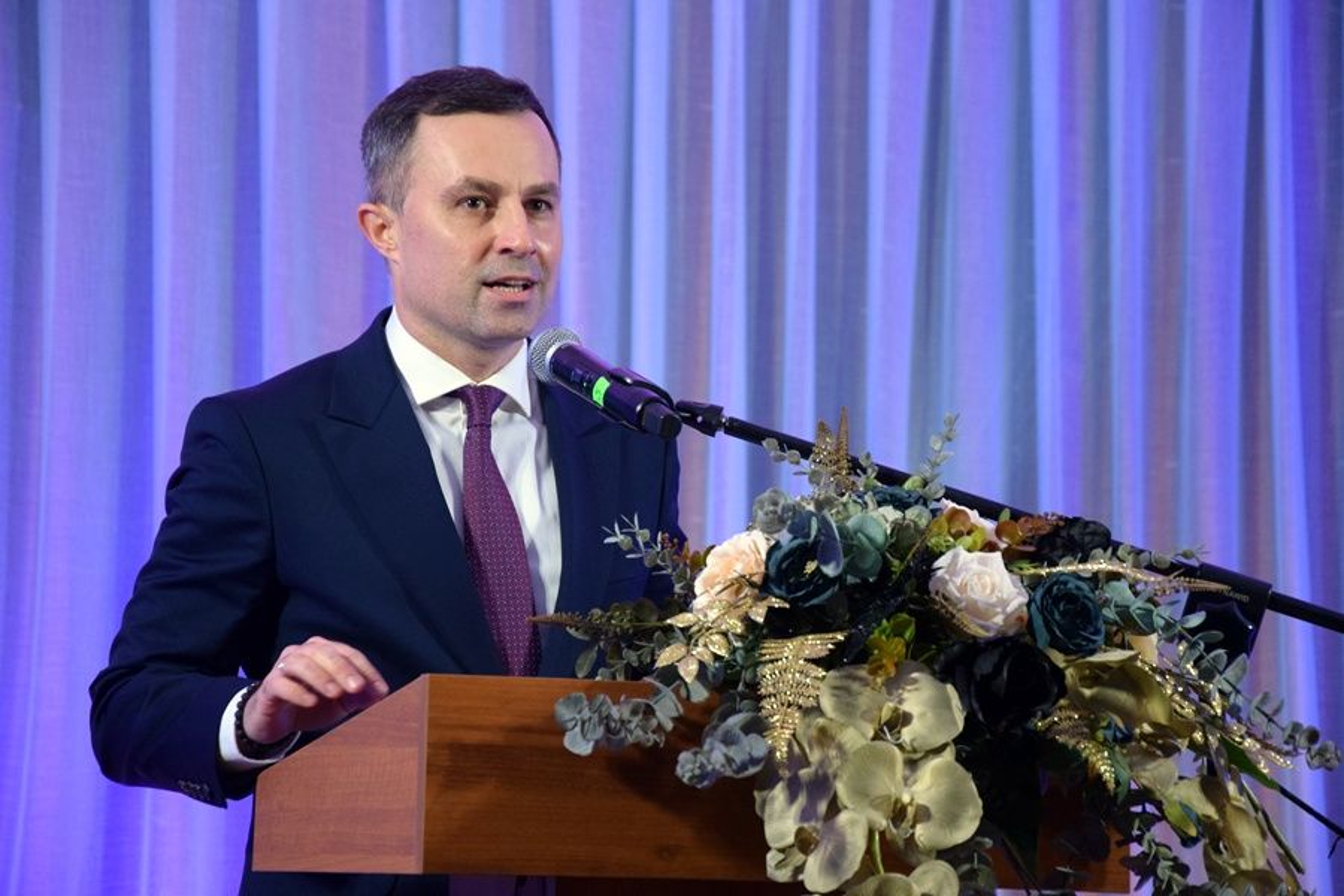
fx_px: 5040
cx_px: 672
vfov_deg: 10.2
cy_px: 448
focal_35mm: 135
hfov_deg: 15.2
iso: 2000
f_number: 5.6
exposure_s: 1/100
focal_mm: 90
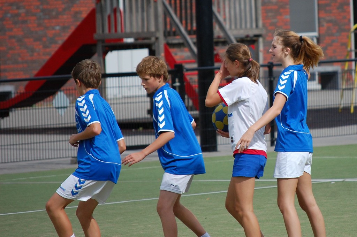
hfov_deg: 6.9
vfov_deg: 4.6
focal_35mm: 300
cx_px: 178
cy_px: 118
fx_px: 2971
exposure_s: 1/1600
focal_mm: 200
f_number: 5.6
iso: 400
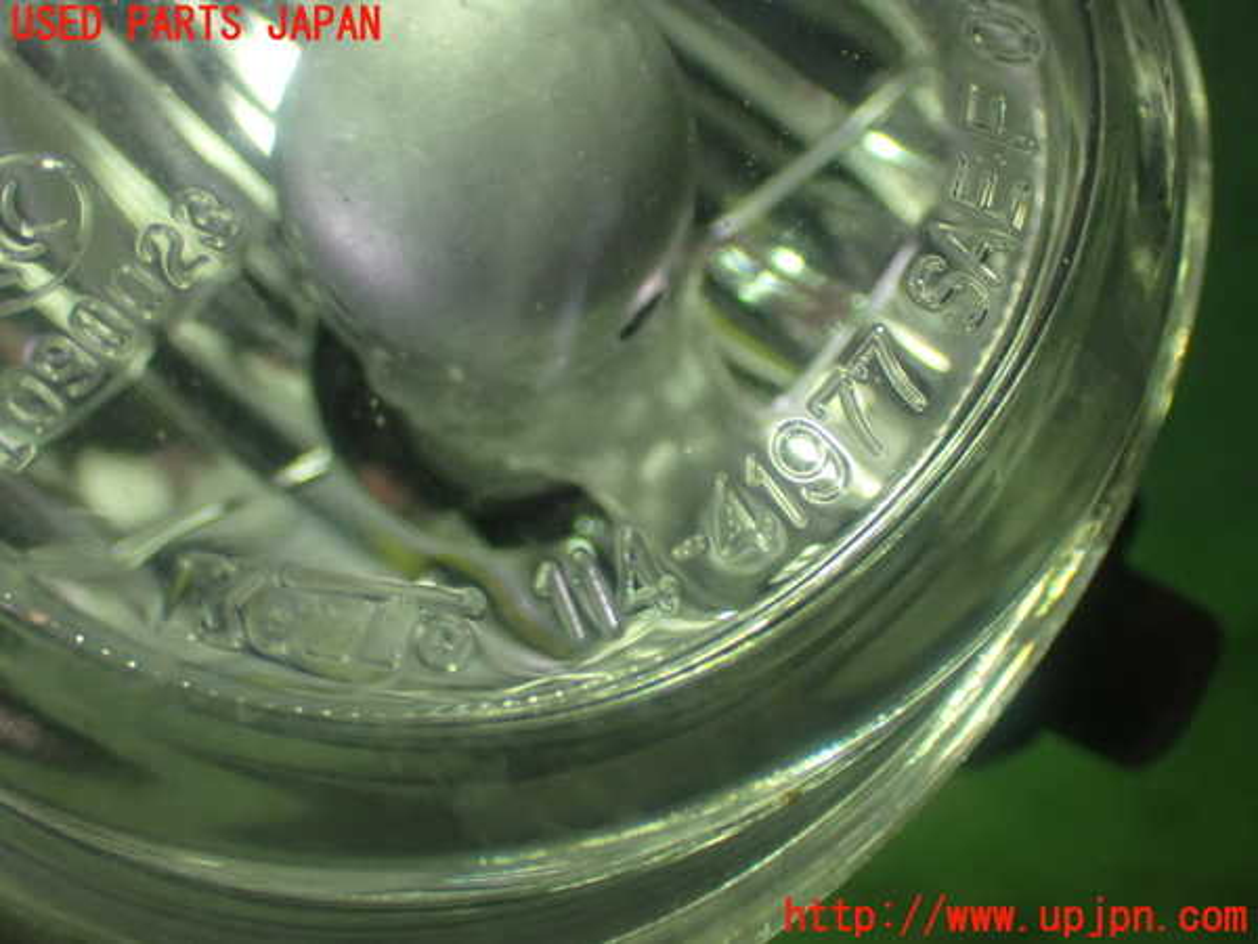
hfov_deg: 35.5
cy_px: 472
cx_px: 629
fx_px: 1962
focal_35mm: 54
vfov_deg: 27.0
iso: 800
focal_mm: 9.65
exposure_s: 1/50
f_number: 3.3
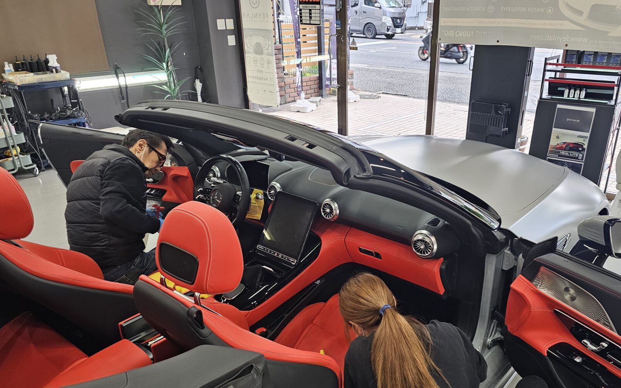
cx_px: 358
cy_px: 232
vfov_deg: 42.9
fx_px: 491
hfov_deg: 64.3
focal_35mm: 29
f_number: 1.7
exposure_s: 1/190
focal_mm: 6.3
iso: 125
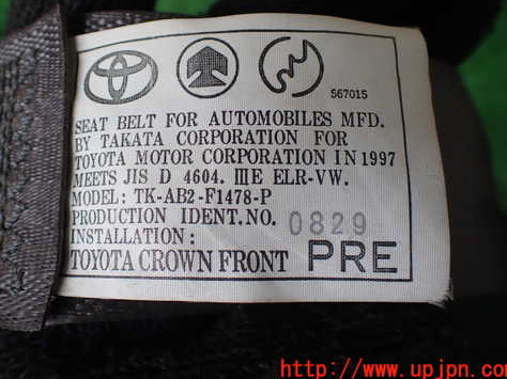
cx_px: 201
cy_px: 143
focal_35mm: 38
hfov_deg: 48.7
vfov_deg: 37.5
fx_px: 556
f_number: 2.3
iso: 125
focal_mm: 5.4
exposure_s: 1/125
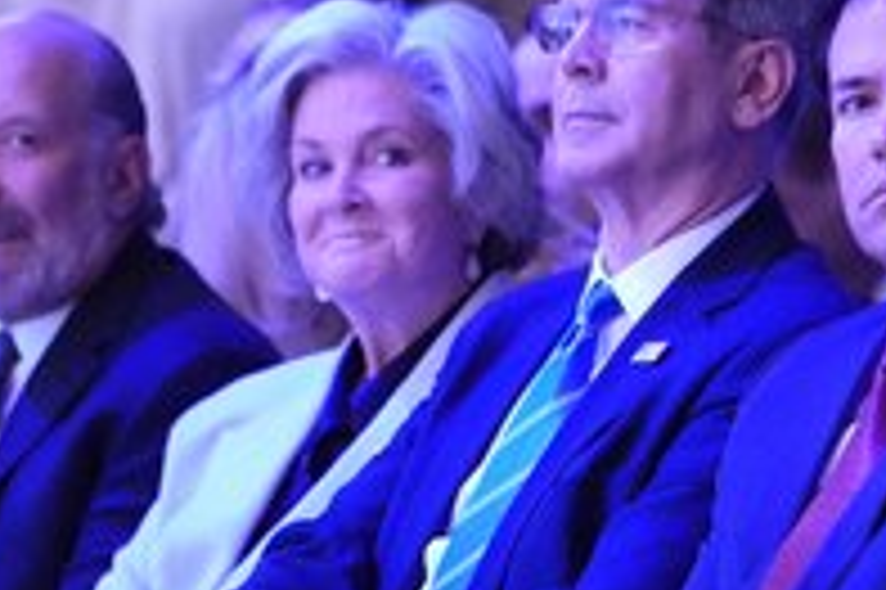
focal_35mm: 618
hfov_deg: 3.3
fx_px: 15197
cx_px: 616
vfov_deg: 2.2
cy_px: 698
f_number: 2.8
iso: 5000
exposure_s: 1/160
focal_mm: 150
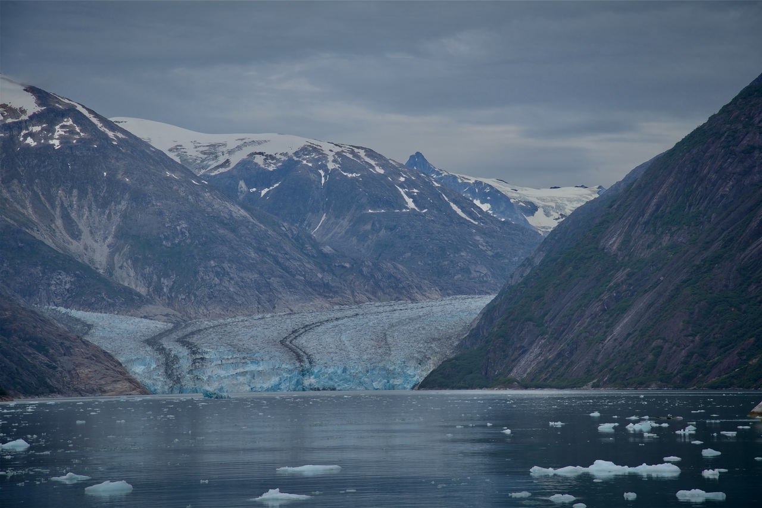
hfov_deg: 17.1
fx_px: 2540
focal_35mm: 120
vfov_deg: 11.4
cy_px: 254
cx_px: 381
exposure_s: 1/250
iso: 100
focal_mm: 120
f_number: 8
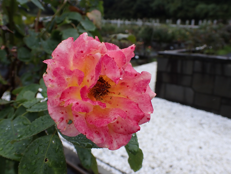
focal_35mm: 30
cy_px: 87
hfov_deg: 60.0
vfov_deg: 46.8
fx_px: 200
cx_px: 116
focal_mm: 5.4
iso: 100
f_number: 3.2
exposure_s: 1/200
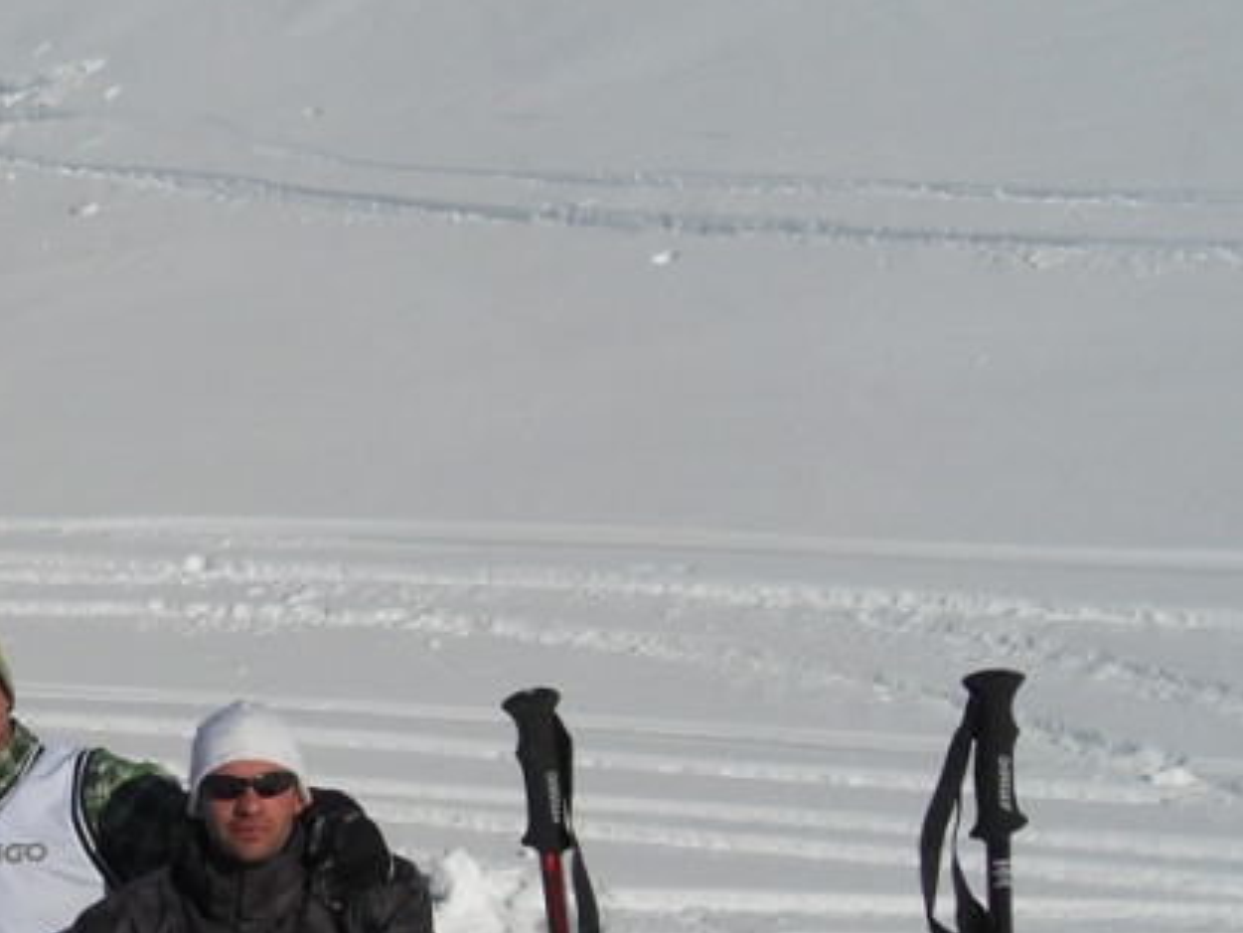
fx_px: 3089
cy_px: 799
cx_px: -128
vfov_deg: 17.0
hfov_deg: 21.6
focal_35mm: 86
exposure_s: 1/750
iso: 80
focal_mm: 6.3
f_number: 8.2
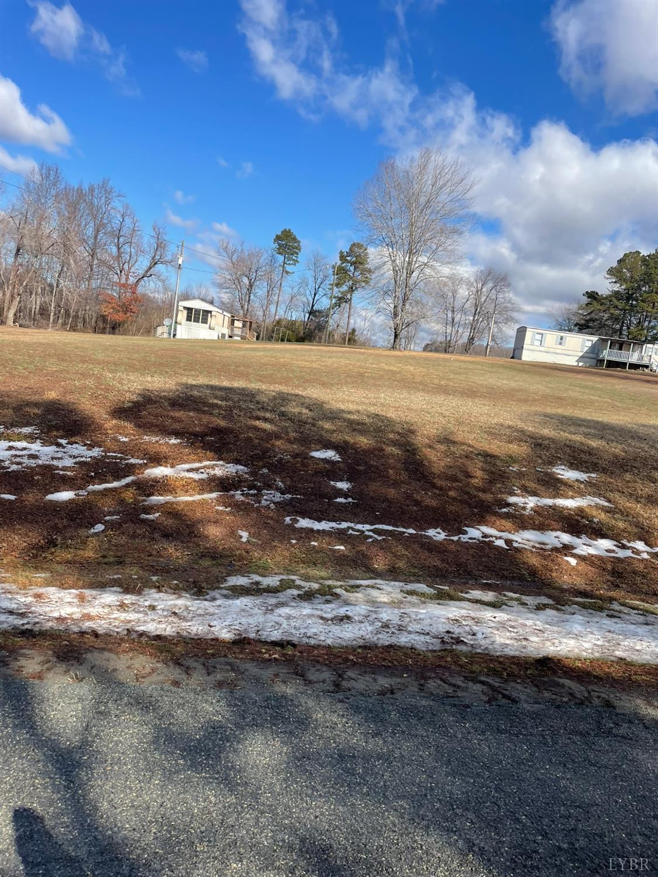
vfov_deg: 67.3
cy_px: 438
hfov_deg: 53.1
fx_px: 659
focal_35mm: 26
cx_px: 329
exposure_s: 1/2618
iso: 32
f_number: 1.6
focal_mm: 4.2
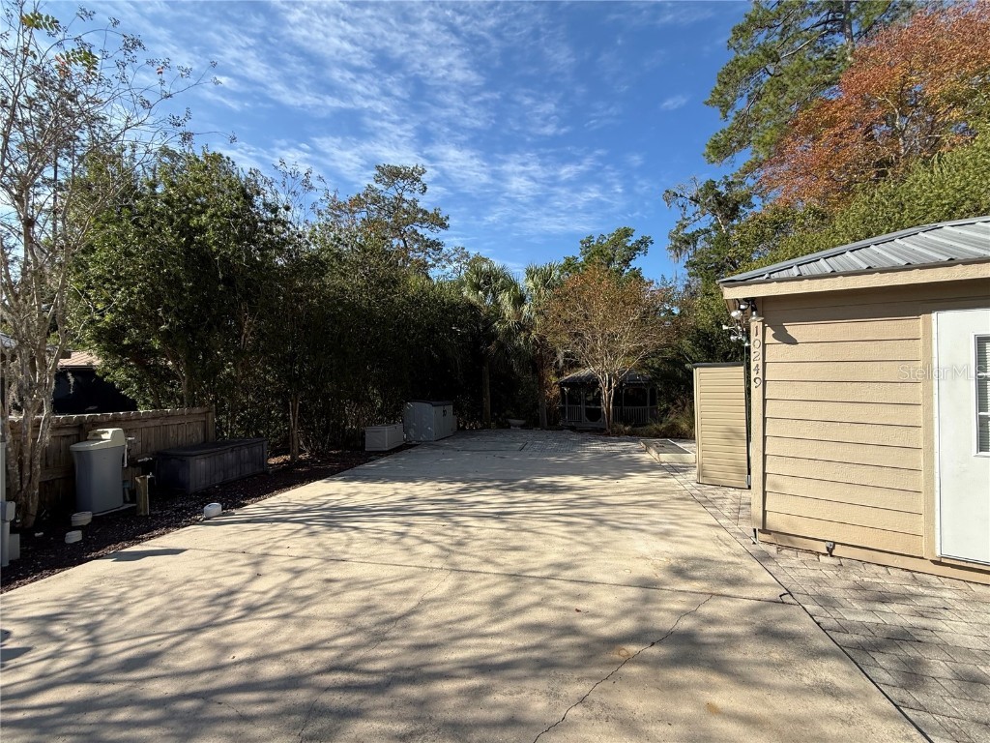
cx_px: 495
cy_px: 372
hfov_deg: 102.1
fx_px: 400
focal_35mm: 14
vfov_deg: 85.7
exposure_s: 1/985
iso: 50
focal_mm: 2.22
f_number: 2.2
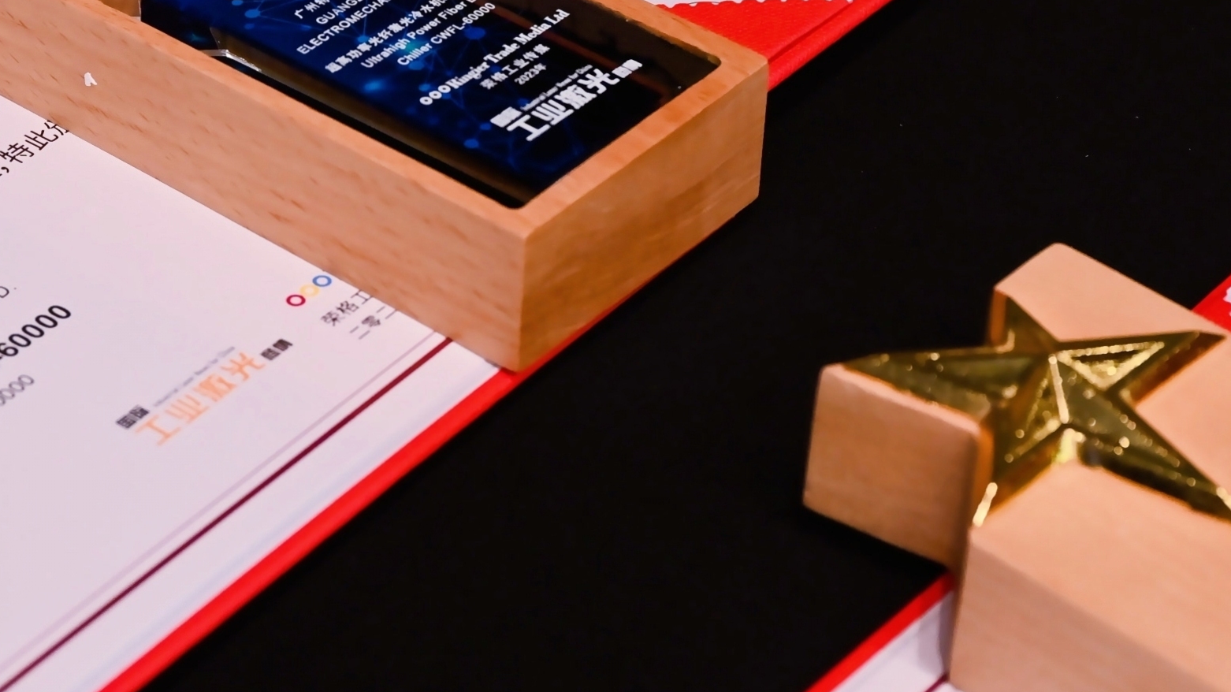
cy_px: 126
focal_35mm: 126
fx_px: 4112
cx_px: 123
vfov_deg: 9.6
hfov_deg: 16.8
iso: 1600
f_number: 4
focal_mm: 46
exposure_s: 1/200
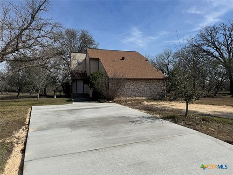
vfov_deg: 56.8
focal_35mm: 24
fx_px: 162
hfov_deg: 71.6
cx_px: 116
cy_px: 88
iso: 80
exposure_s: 1/9009
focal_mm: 6.76
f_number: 1.78
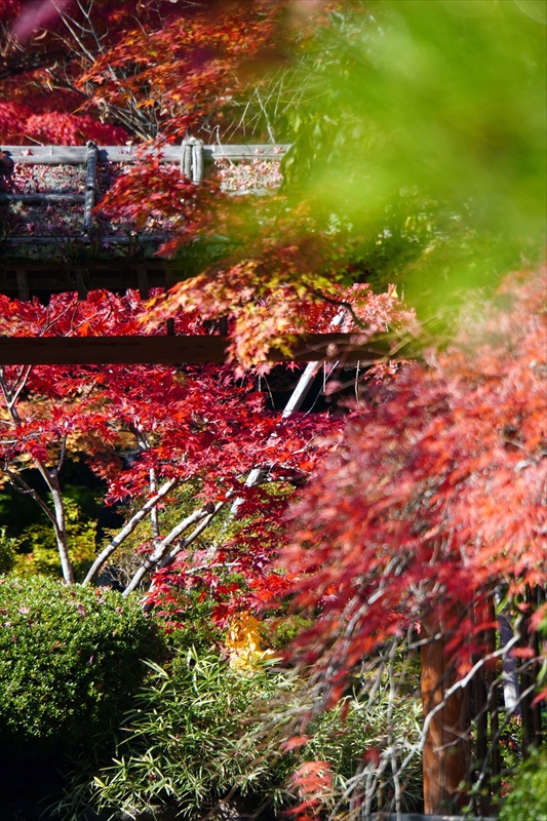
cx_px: 274
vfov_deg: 6.9
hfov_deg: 4.6
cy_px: 410
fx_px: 6840
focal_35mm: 300
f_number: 6.3
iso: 250
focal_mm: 200
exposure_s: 1/320
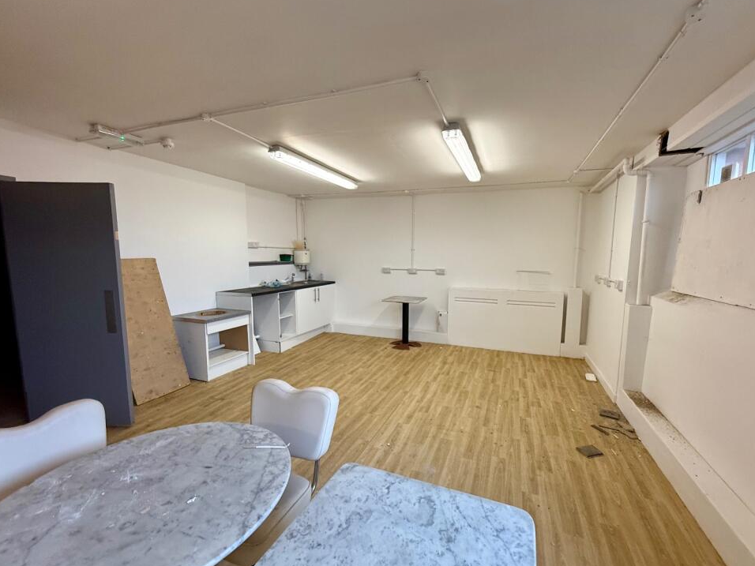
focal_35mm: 15
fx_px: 327
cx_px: 396
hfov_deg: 98.1
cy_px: 291
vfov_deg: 81.7
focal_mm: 2.22
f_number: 2.2
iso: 250
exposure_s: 1/100
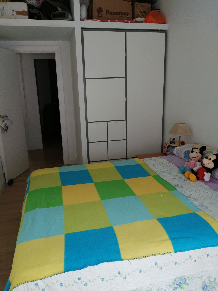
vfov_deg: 67.3
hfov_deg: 53.1
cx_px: 109
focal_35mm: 26
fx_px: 218
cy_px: 146
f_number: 1.8
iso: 50
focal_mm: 3.46
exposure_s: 1/100
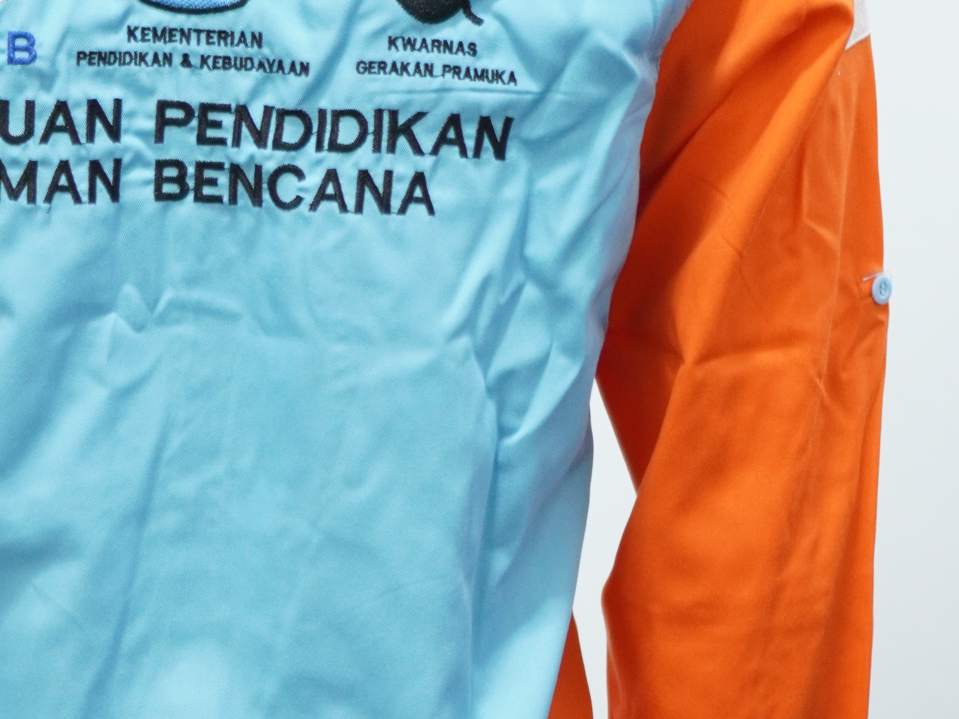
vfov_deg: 10.9
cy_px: 678
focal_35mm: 135
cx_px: 227
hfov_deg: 14.5
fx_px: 3748
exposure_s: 1/125
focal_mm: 35
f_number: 1.8
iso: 800
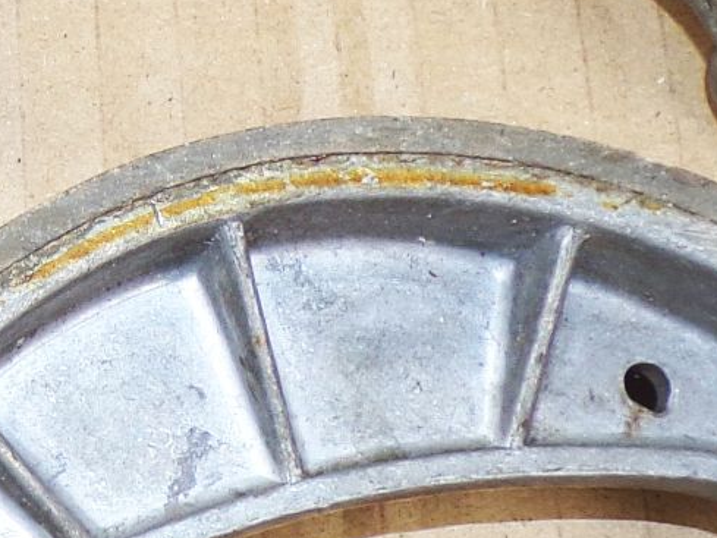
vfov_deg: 12.8
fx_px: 2341
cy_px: -78
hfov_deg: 15.6
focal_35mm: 113
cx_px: -460
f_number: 3
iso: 80
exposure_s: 1/34
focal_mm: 4.3
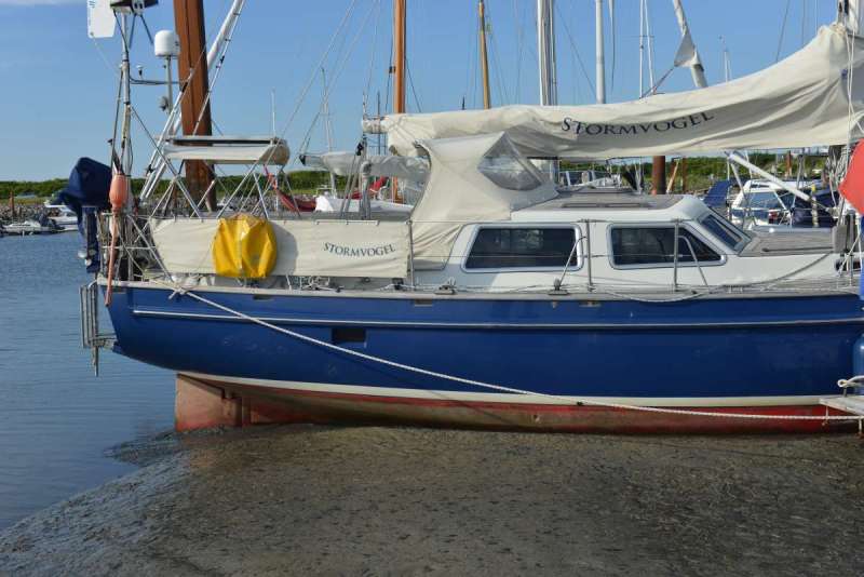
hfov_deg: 44.5
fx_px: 1056
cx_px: 432
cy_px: 288
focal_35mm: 44
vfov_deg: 30.5
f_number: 9
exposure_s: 1/320
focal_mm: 44
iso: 125
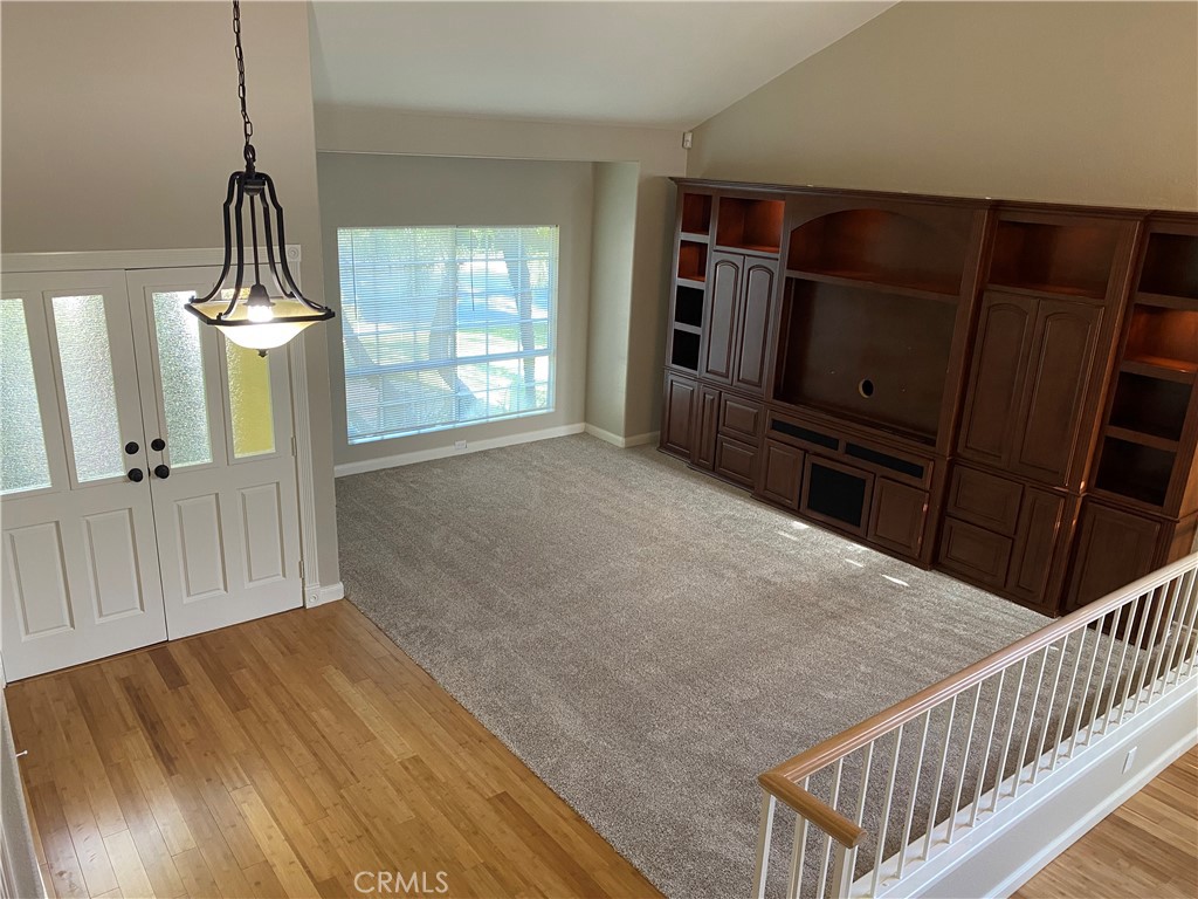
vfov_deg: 53.1
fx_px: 900
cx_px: 599
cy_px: 450
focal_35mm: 26
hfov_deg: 67.3
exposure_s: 1/60
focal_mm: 4.25
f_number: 1.8
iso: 200
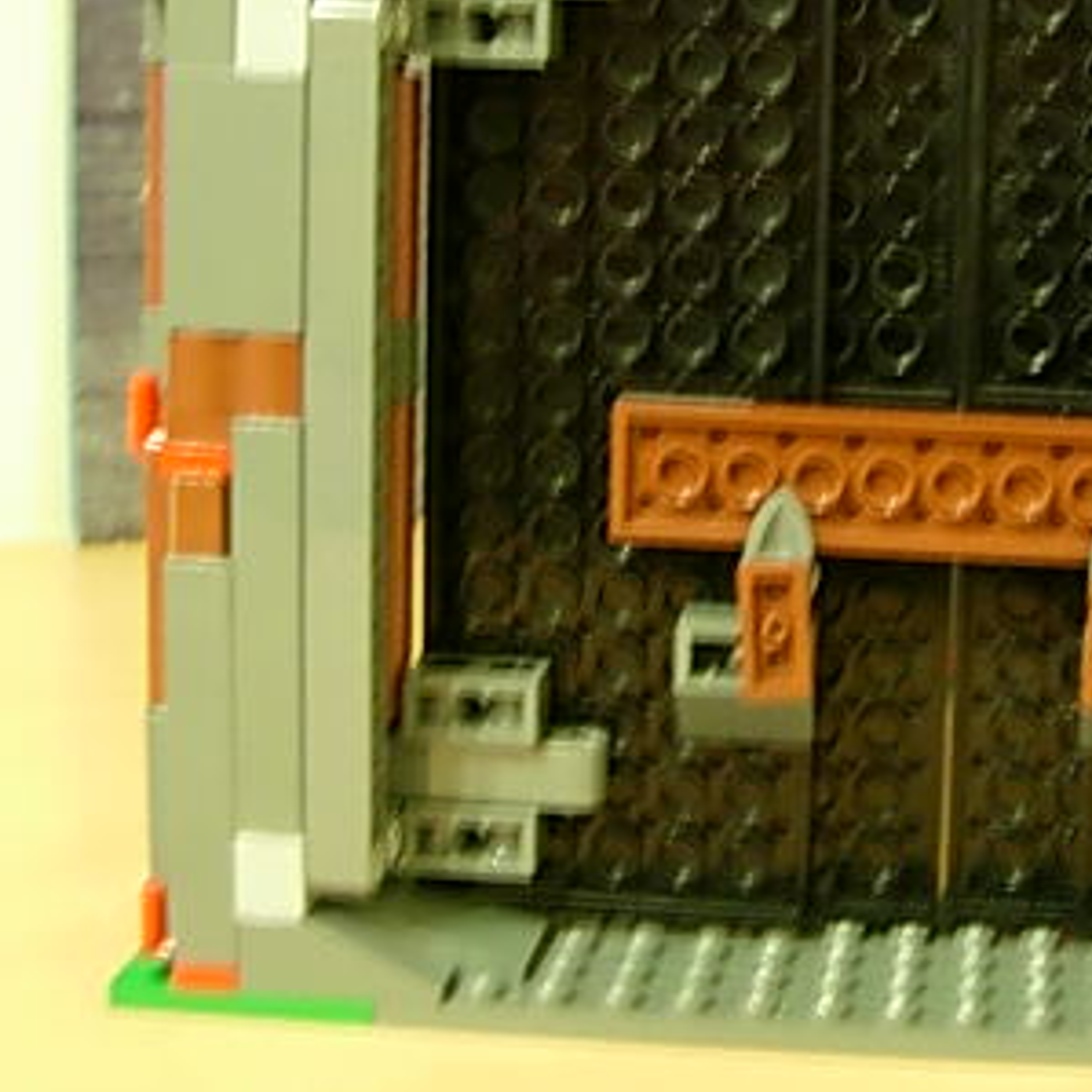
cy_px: 318
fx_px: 2570
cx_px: 957
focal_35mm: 72
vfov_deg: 23.8
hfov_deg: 23.4
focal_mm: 7.8
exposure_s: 1/1.9
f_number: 2.8
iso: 200
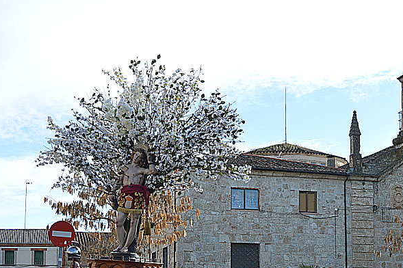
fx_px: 615
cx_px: 199
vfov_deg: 23.5
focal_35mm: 55
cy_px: 271
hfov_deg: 36.3
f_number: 6.3
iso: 100
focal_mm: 18
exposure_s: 1/160
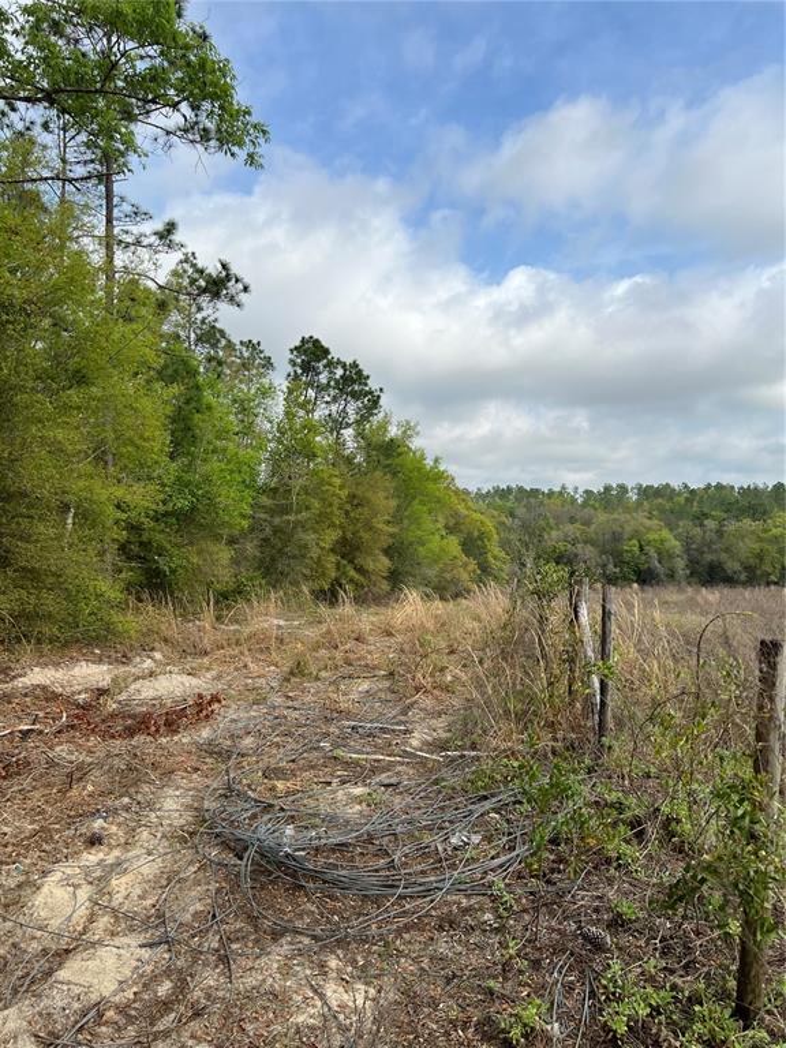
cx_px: 393
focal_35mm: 26
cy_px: 524
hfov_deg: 53.1
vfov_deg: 67.3
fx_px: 787
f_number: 1.5
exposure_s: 1/3968
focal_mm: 5.7
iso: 50
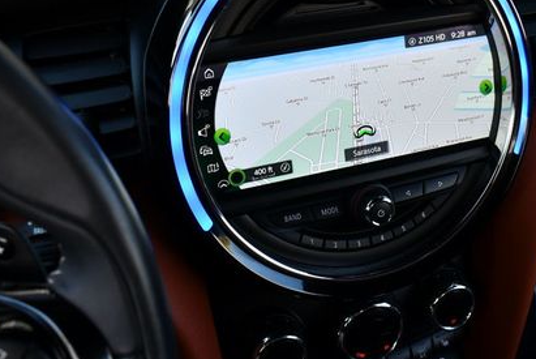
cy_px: 104
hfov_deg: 35.2
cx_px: 360
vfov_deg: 24.1
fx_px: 835
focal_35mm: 56
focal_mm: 18
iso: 400
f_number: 4.5
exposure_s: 1/250
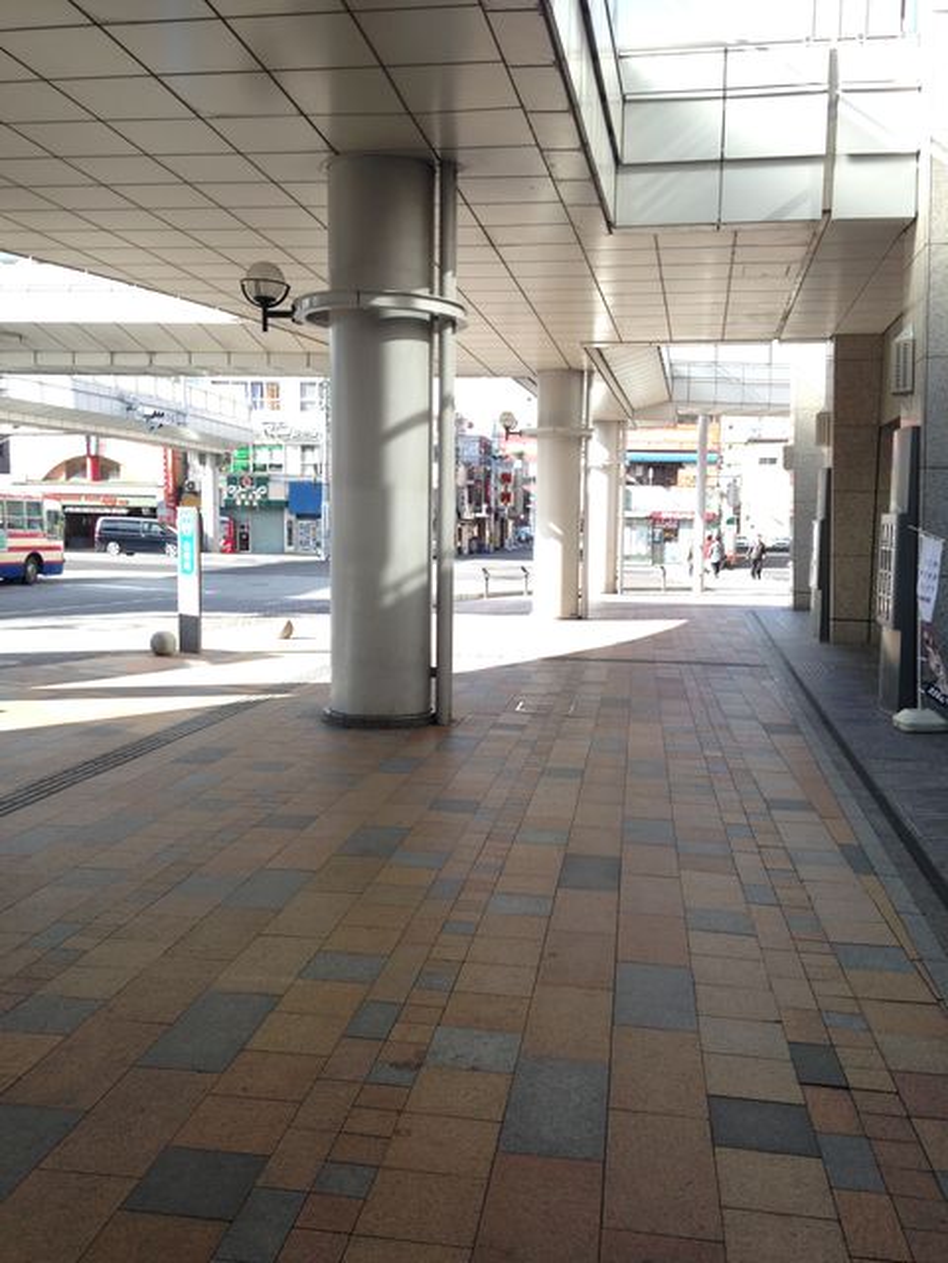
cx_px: 474
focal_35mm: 33
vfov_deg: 55.4
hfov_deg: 42.9
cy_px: 632
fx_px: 1205
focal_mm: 4.12
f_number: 2.4
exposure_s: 1/253
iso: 50
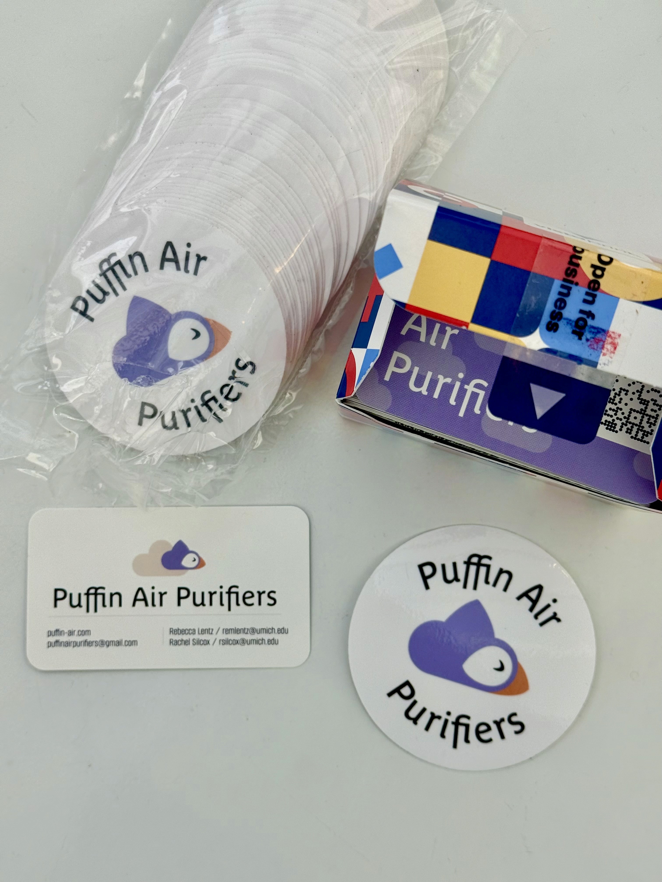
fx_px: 1224
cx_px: 331
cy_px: 441
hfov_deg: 30.3
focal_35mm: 48
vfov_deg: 39.7
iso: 64
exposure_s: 1/1678
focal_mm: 6.76
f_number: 1.78
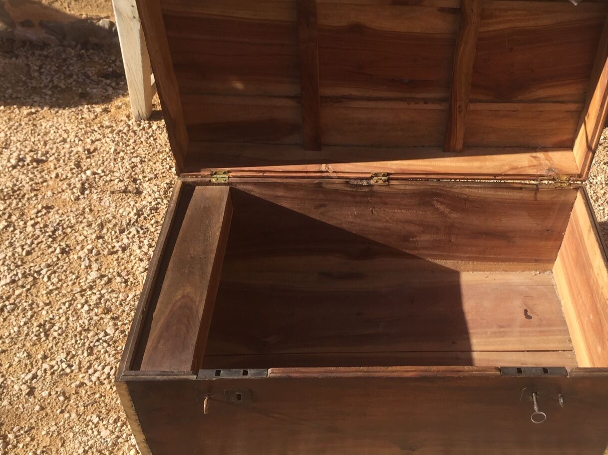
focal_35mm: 39
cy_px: 188
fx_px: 685
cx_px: 392
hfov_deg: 47.3
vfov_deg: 36.7
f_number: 2.2
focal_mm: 4.15
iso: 32
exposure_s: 1/824
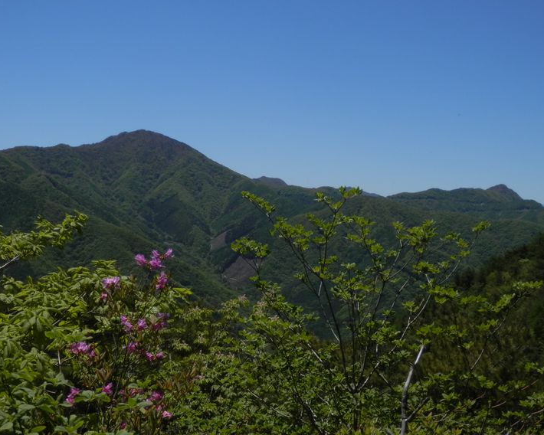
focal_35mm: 44
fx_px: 708
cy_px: 224
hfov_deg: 41.9
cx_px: 303
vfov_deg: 34.1
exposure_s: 1/200
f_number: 10.4
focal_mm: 7.3
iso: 80
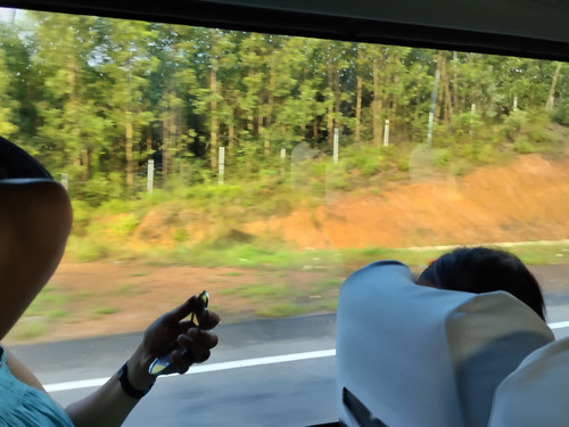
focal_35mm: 29
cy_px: 214
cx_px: 284
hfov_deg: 61.7
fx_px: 477
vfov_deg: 48.2
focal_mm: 4.22
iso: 64
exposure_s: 1/100
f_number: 1.8
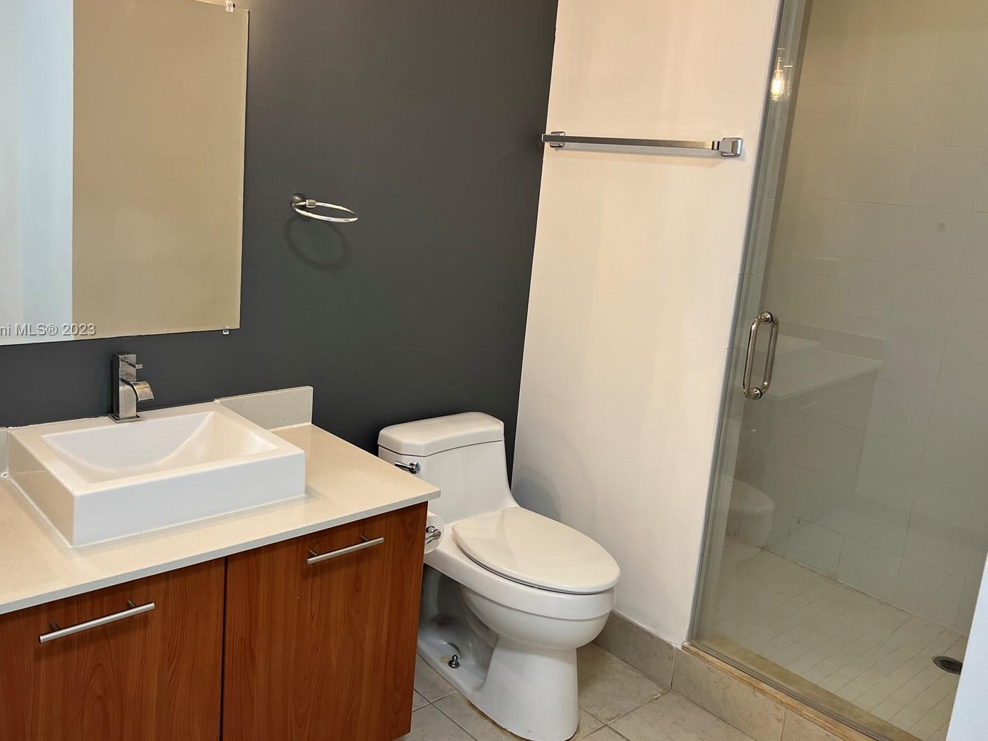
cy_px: 331
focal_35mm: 30
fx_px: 856
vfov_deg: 46.7
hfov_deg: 59.8
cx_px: 437
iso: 100
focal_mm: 5.7
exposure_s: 1/120
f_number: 1.5
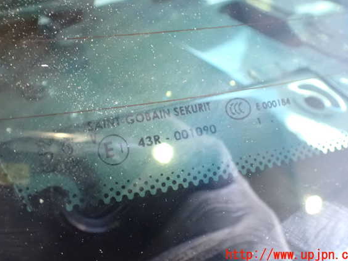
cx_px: 180
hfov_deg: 56.8
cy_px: 124
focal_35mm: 32
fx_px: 322
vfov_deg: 44.1
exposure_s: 1/20
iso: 1600
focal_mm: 5.4
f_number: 2.3
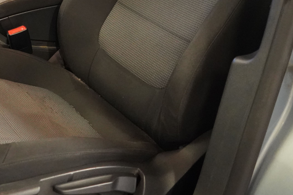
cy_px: -28
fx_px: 553
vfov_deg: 19.1
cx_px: 55
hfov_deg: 28.9
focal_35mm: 68
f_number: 3.5
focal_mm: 29
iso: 12800
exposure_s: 1/80
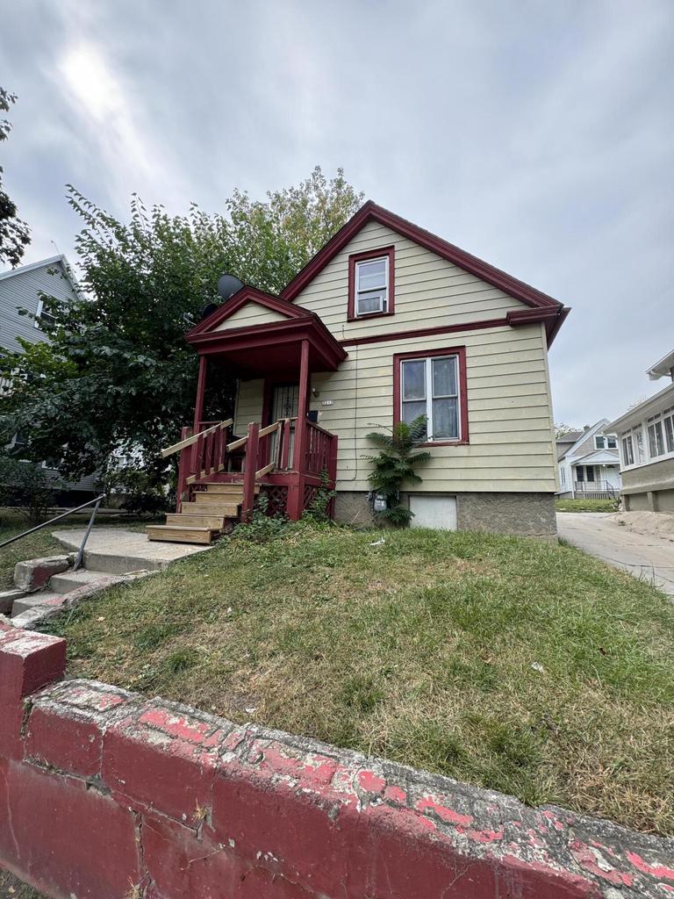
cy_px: 450
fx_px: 363
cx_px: 337
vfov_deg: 102.1
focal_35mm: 14
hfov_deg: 85.7
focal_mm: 2.22
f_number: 2.2
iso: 40
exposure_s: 1/364
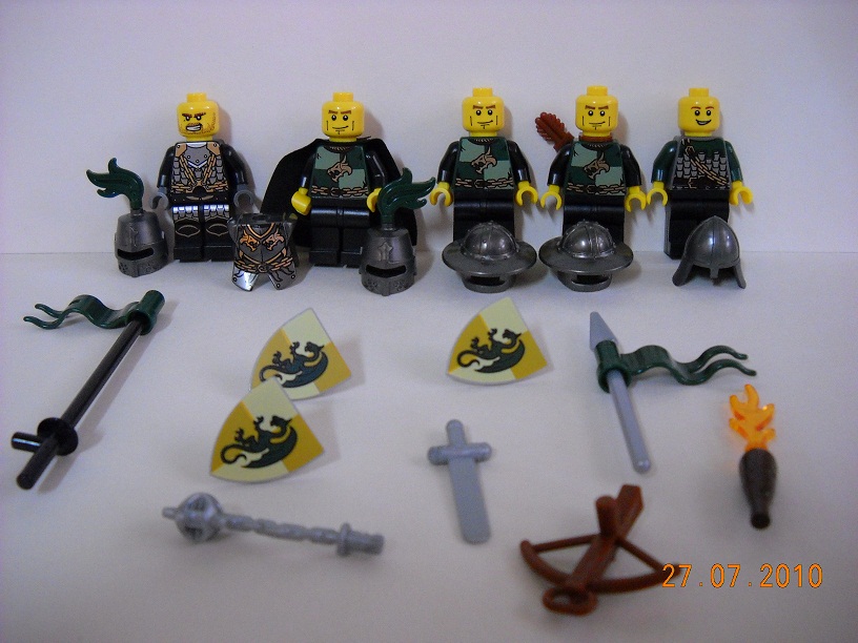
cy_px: 322
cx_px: 429
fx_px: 1016
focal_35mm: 41
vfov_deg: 35.1
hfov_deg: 45.8
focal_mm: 6.72
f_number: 3.1
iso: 400
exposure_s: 1/15
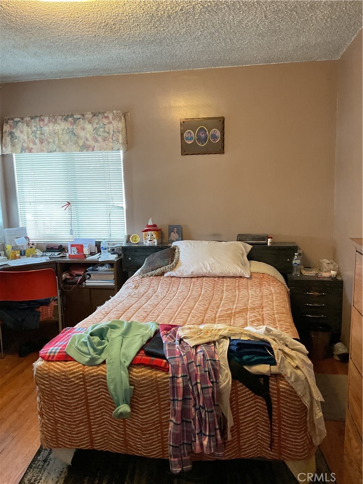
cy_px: 242
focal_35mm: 29
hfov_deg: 48.2
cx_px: 182
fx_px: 405
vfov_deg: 61.7
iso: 160
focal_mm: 3
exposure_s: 1/60
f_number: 1.8
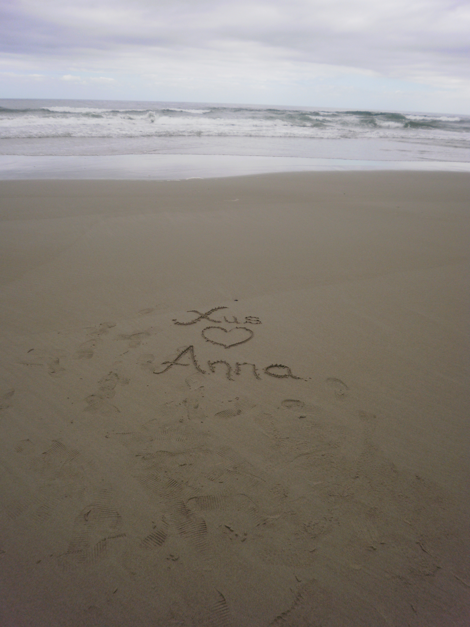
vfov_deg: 67.3
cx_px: 235
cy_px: 314
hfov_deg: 53.1
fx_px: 471
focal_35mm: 26
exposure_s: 1/160
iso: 100
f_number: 7.8
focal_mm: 4.65
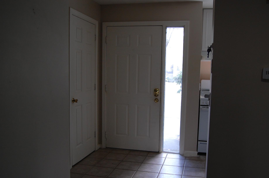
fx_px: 246
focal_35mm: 33
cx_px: 151
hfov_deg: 57.1
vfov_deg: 39.8
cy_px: 101
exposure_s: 1/100
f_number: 5
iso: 400
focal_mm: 18
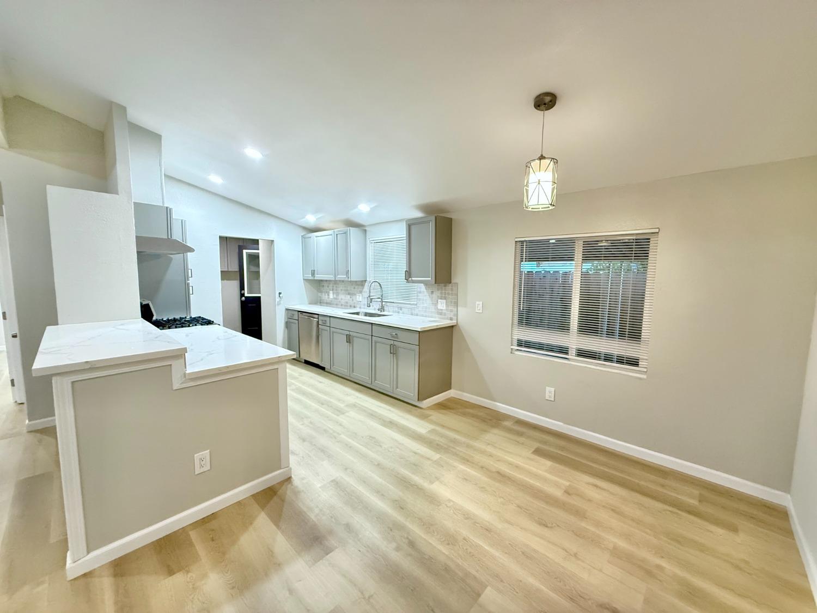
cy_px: 306
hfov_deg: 102.1
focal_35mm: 14
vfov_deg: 85.7
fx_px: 330
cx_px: 408
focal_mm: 2.22
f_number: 2.2
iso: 640
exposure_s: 1/60
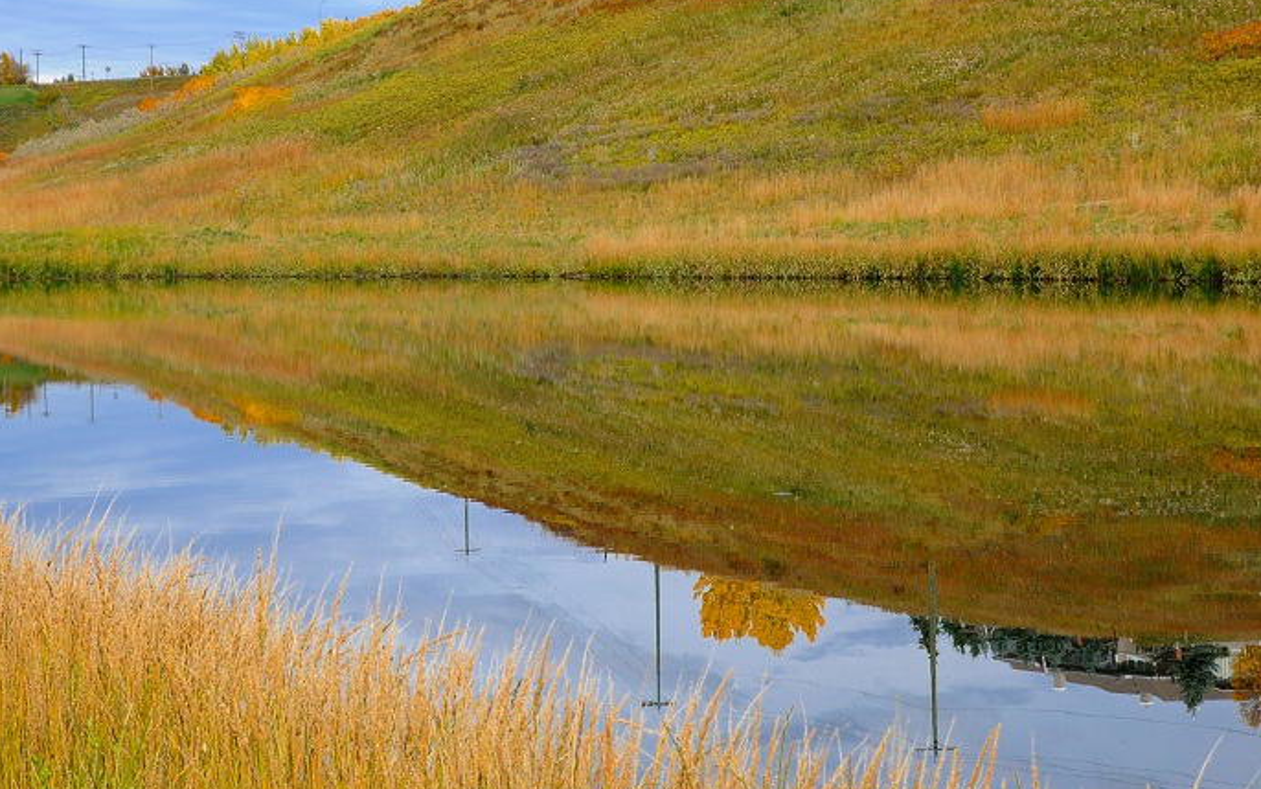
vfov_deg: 15.9
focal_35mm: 82
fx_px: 2811
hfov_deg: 25.3
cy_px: 246
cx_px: 669
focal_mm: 35
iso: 200
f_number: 7.1
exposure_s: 1/200
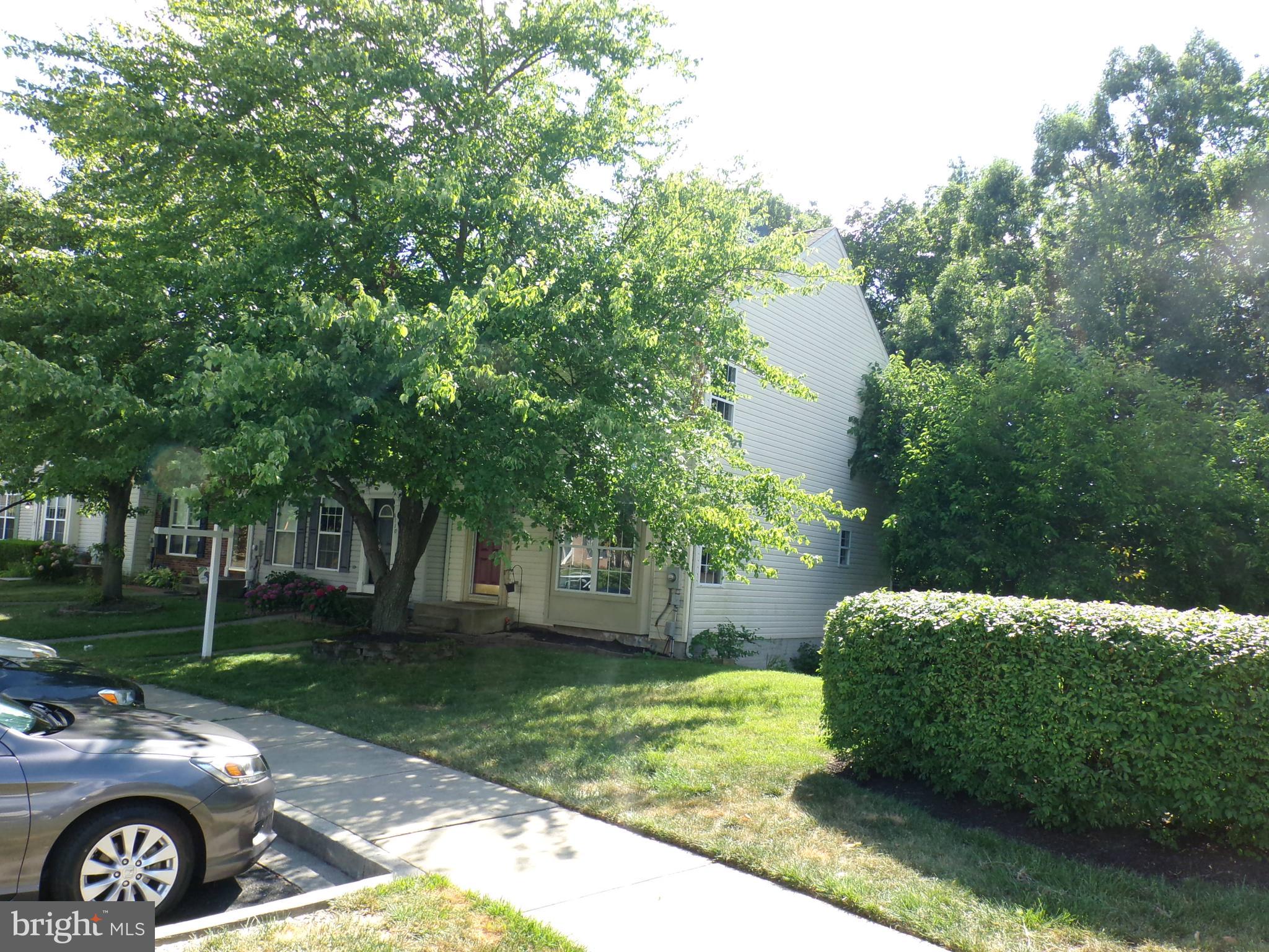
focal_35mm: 26
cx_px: 634
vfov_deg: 53.1
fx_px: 953
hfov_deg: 67.3
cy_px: 476
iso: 100
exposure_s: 1/70
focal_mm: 4.7
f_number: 7.52
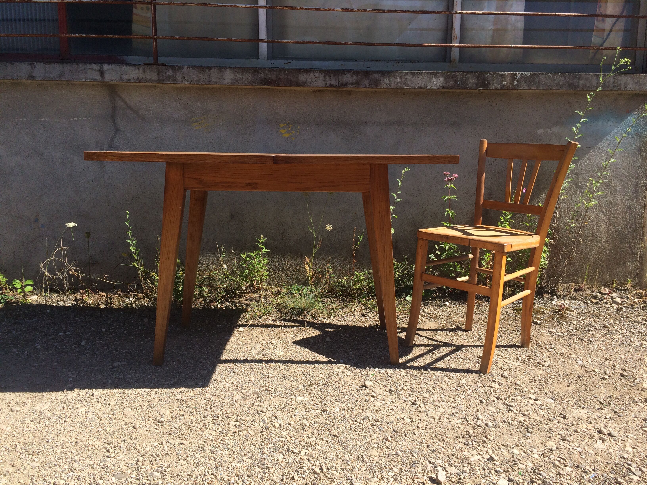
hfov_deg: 61.7
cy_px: 242
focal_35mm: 29
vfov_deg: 48.2
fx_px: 542
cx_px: 324
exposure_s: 1/1466
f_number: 2.2
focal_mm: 4.15
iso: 32
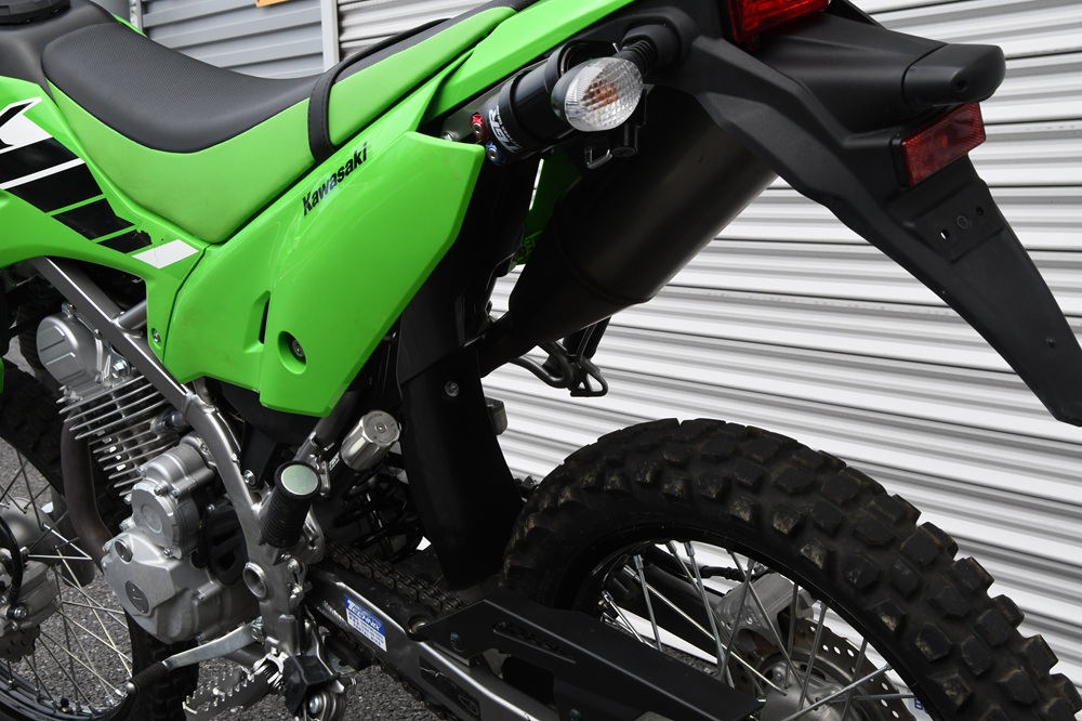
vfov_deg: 20.3
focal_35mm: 67
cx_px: 541
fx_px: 2013
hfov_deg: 30.1
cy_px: 360
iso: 800
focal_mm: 45
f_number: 14
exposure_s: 1/250
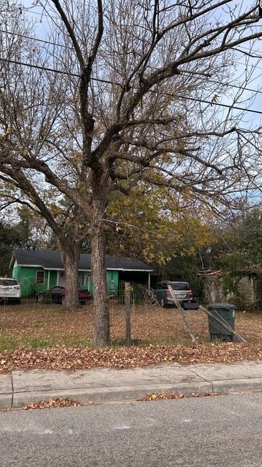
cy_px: 233
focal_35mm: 29
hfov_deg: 40.1
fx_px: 358
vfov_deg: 66.1
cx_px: 122
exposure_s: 1/1724
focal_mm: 5.7
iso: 50
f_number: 1.5
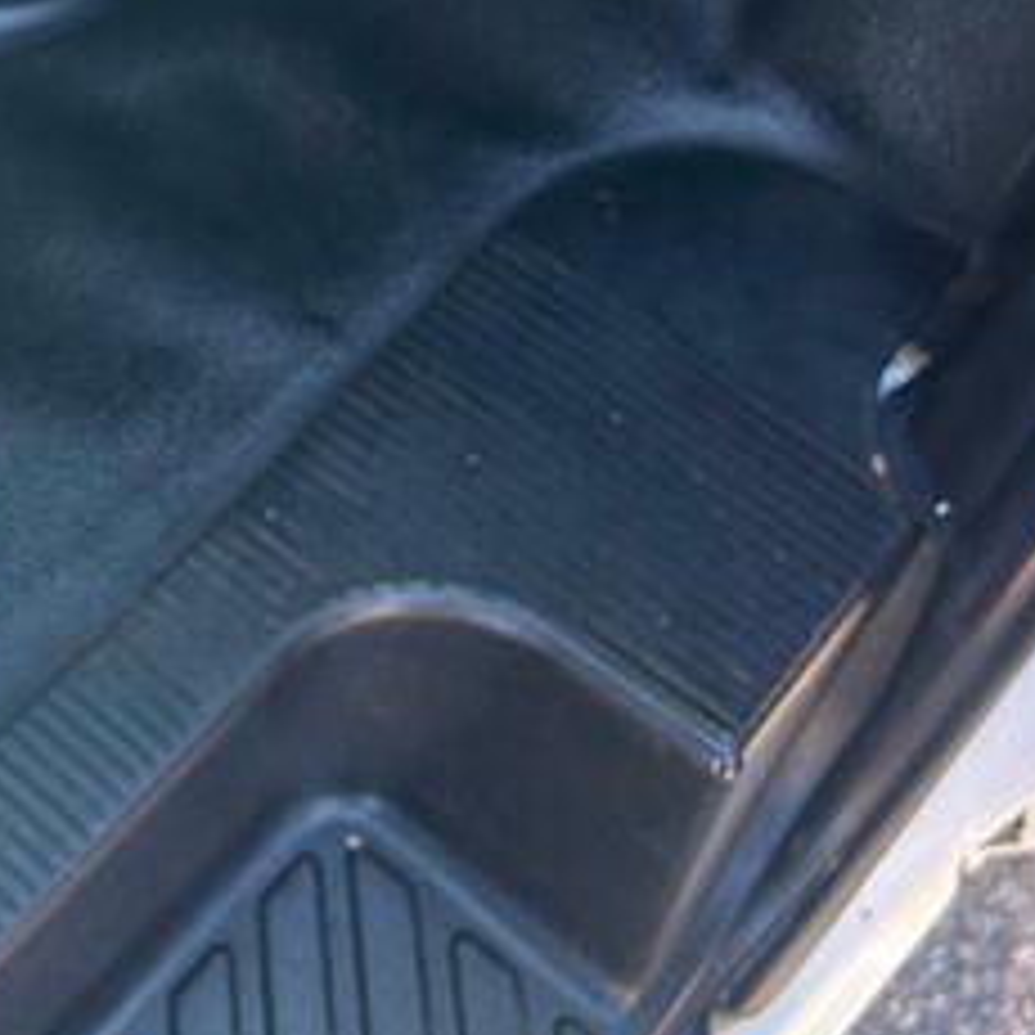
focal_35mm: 64
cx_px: 14
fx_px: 2165
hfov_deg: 25.6
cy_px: 274
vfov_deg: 26.6
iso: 80
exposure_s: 1/121
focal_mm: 5.7
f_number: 1.5
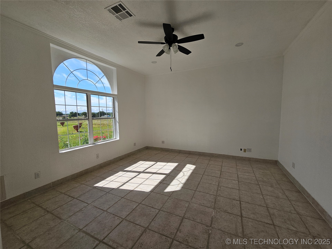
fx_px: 125
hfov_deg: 106.2
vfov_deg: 89.9
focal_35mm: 13
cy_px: 124
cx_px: 166
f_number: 2.2
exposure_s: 1/1632
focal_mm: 2.2
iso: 50
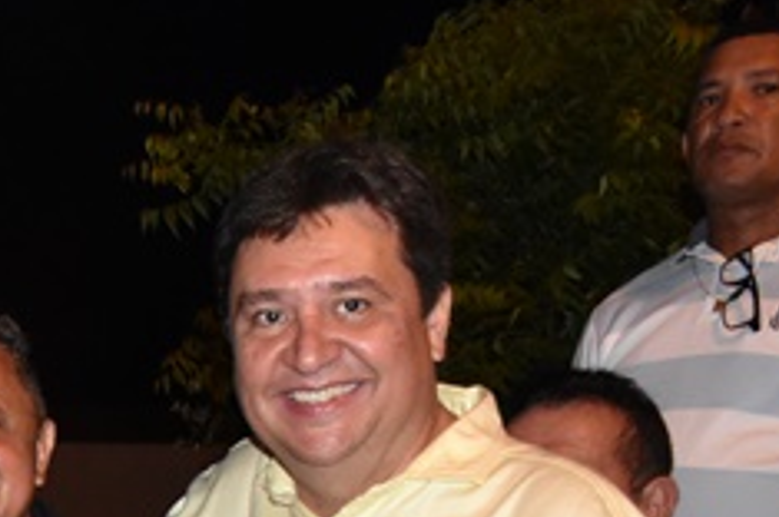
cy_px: 847
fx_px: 1988
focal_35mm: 92
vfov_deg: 13.7
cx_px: -497
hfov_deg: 18.7
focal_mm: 18
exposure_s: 1/100
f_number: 5.6
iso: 2500
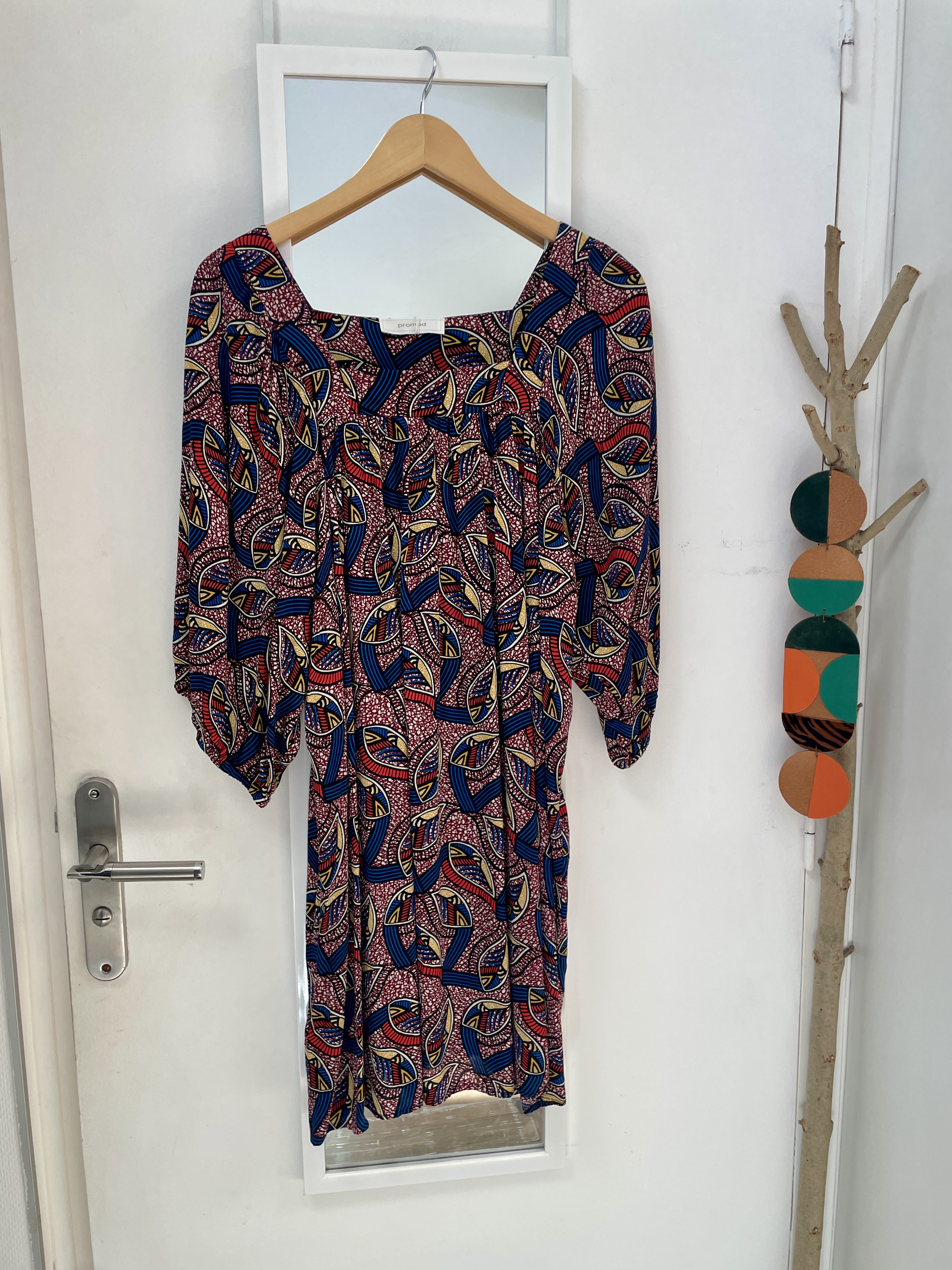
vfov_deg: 67.3
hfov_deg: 53.1
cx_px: 476
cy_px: 635
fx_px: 953
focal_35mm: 26
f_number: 1.6
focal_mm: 4.2
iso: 50
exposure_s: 1/100
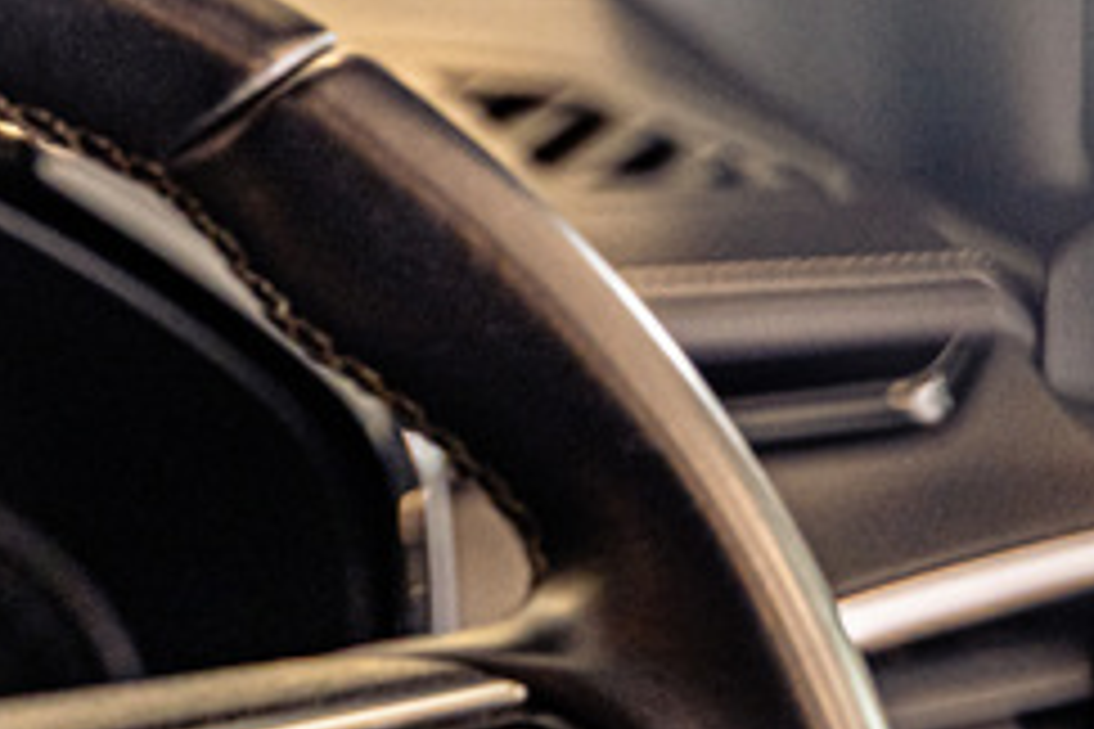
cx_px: -484
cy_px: 1026
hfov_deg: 9.3
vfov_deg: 6.3
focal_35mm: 215
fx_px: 6533
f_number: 2.8
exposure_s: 1/125
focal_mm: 51
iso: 800
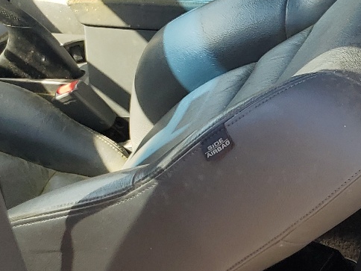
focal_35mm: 86
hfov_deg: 19.5
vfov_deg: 17.0
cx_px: 561
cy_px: 49
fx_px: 897
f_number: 1.5
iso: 50
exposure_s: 1/357
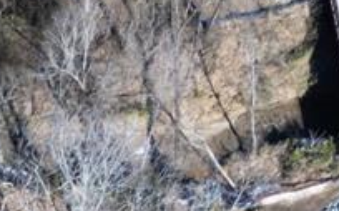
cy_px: 510
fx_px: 1181
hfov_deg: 15.8
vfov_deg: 9.1
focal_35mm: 128
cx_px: -53
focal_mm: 6.72
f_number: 1.7
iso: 100
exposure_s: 1/1250
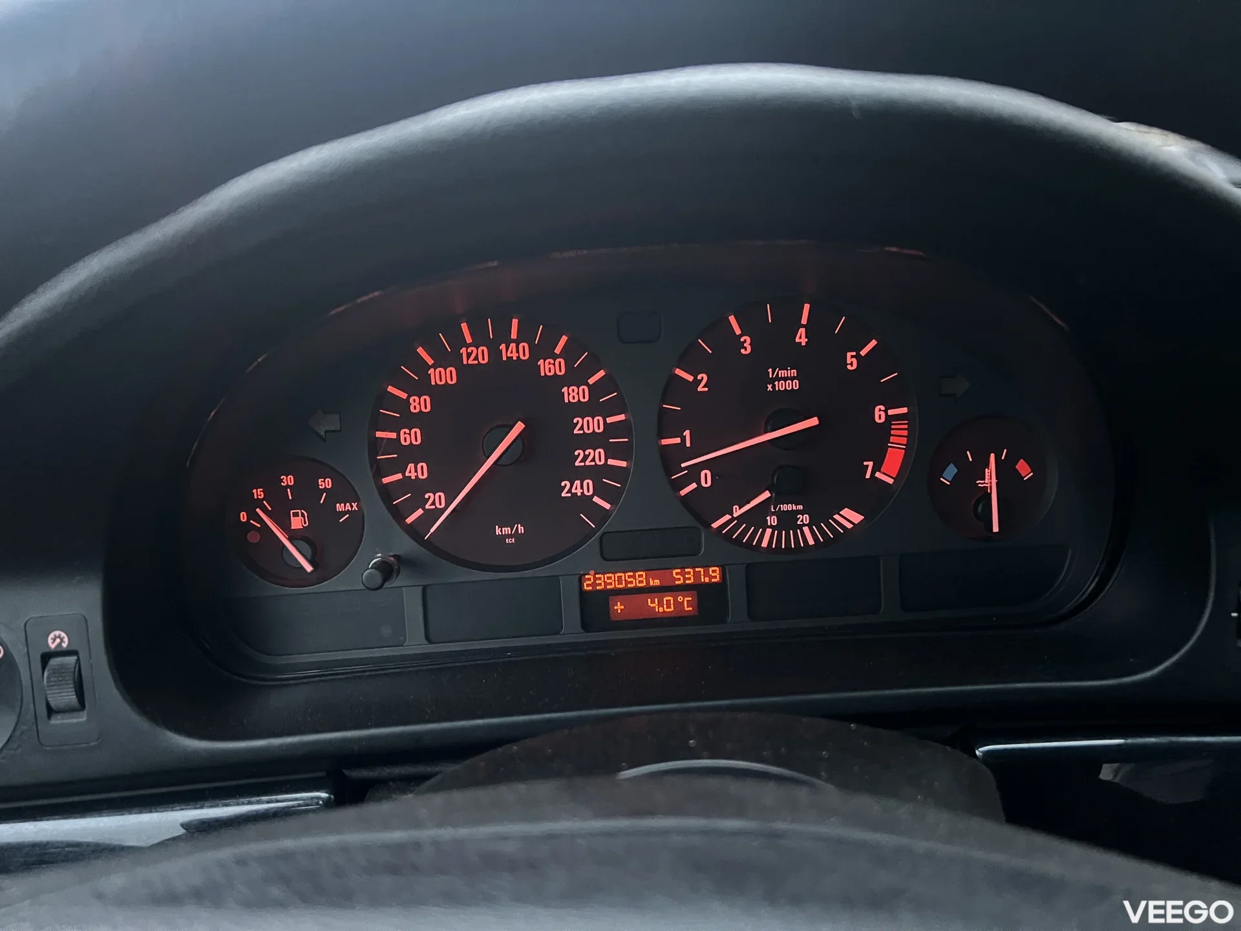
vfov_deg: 53.1
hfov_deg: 67.3
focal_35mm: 26
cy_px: 466
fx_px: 932
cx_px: 620
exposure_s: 1/30
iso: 800
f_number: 1.5
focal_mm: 5.7
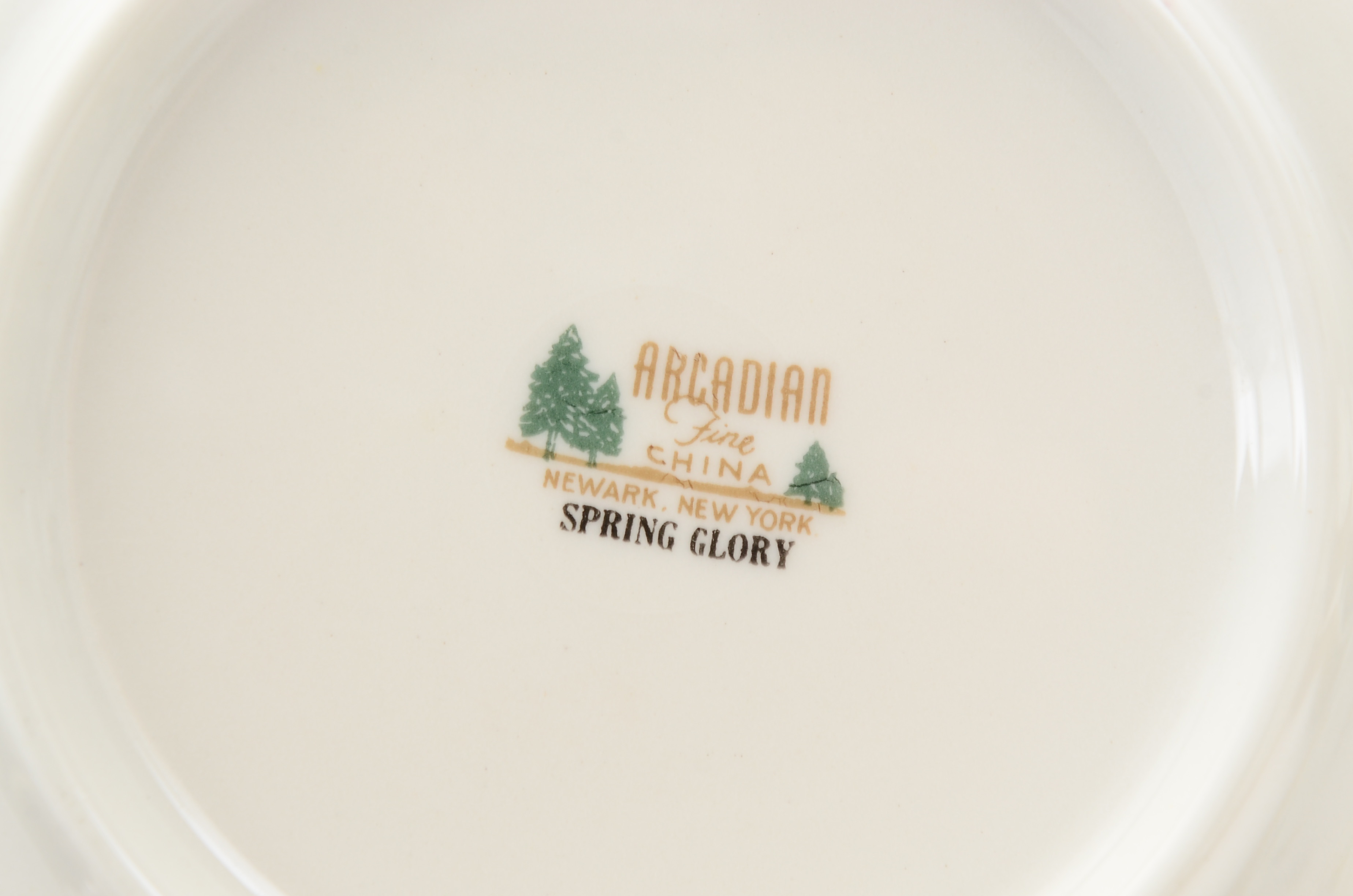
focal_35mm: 82
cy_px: 448
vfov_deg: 16.5
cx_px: 676
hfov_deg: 24.7
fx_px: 3094
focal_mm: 55
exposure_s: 1/80
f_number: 10
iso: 250
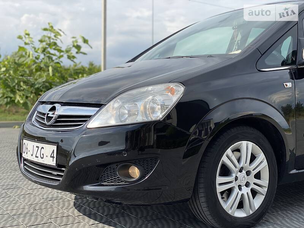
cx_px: 152
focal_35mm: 52
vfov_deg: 28.0
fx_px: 457
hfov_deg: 36.8
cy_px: 114
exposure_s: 1/1497
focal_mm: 6
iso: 20
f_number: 2
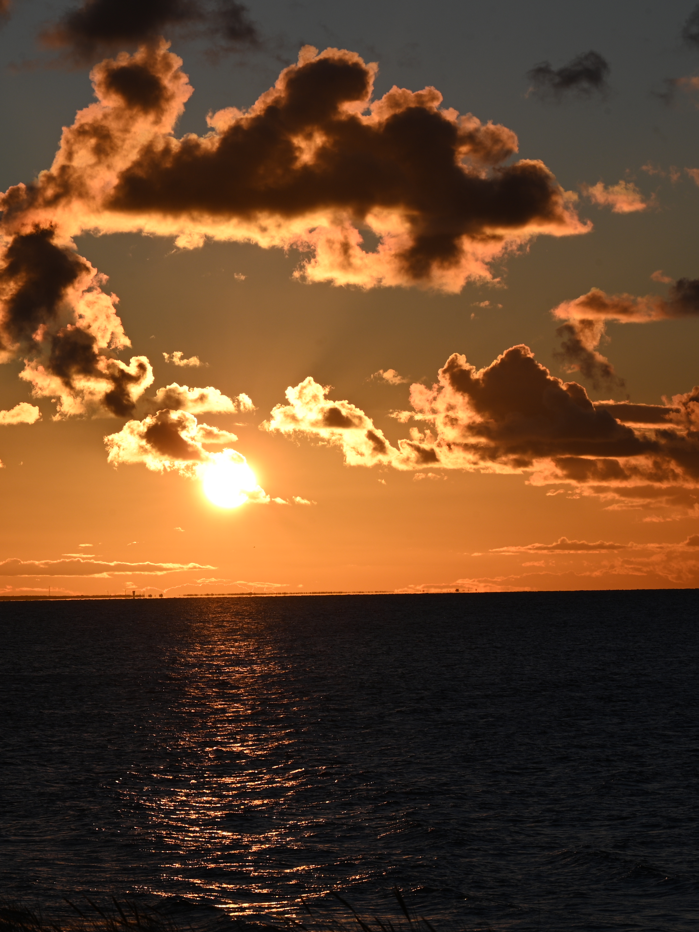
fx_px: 4793
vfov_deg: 11.1
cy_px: 464
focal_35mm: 178
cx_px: 226
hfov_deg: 8.3
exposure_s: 1/320
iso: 100
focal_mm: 120
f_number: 16
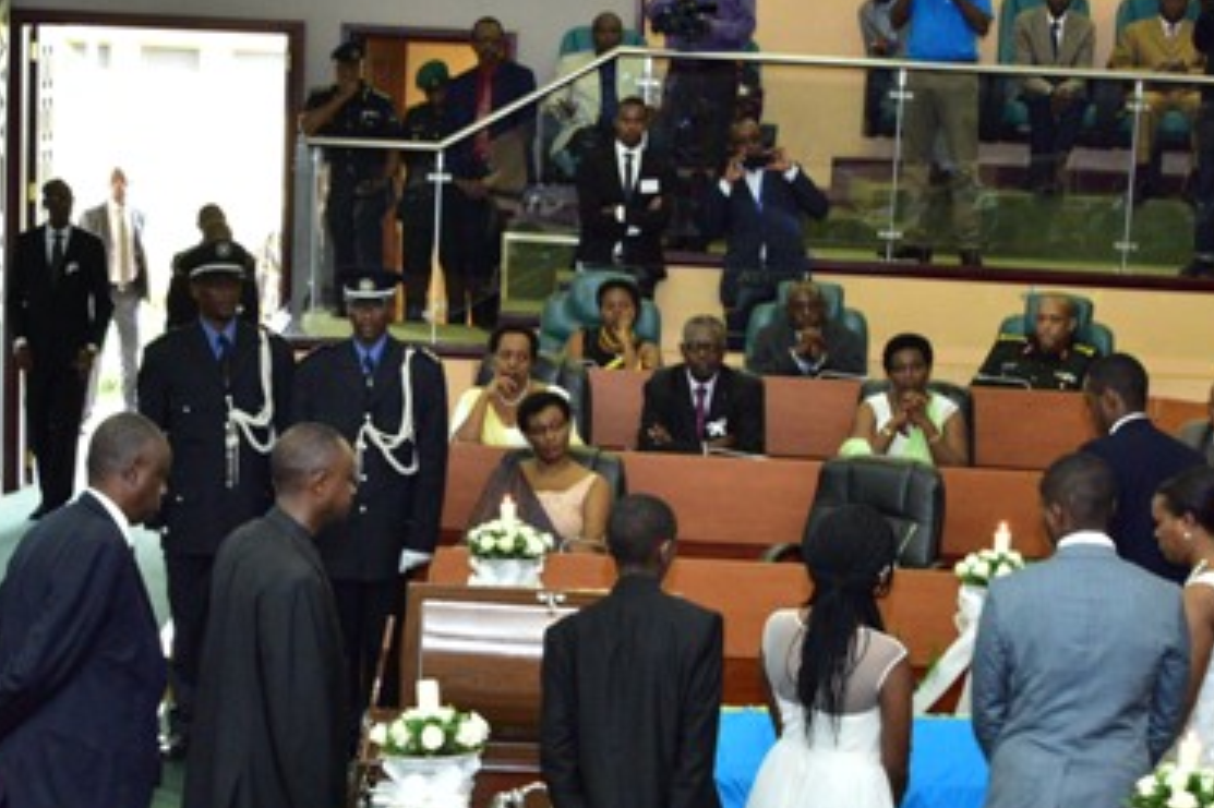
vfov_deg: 15.6
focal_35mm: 87
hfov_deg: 23.3
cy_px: 648
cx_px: 474
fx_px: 2932
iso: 3200
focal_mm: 42
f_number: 6.3
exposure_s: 1/80
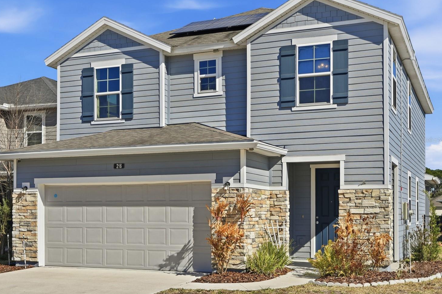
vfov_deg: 28.6
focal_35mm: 47
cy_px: 140
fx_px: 577
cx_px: 209
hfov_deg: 41.9
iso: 125
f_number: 4
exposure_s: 1/8000
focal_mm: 29
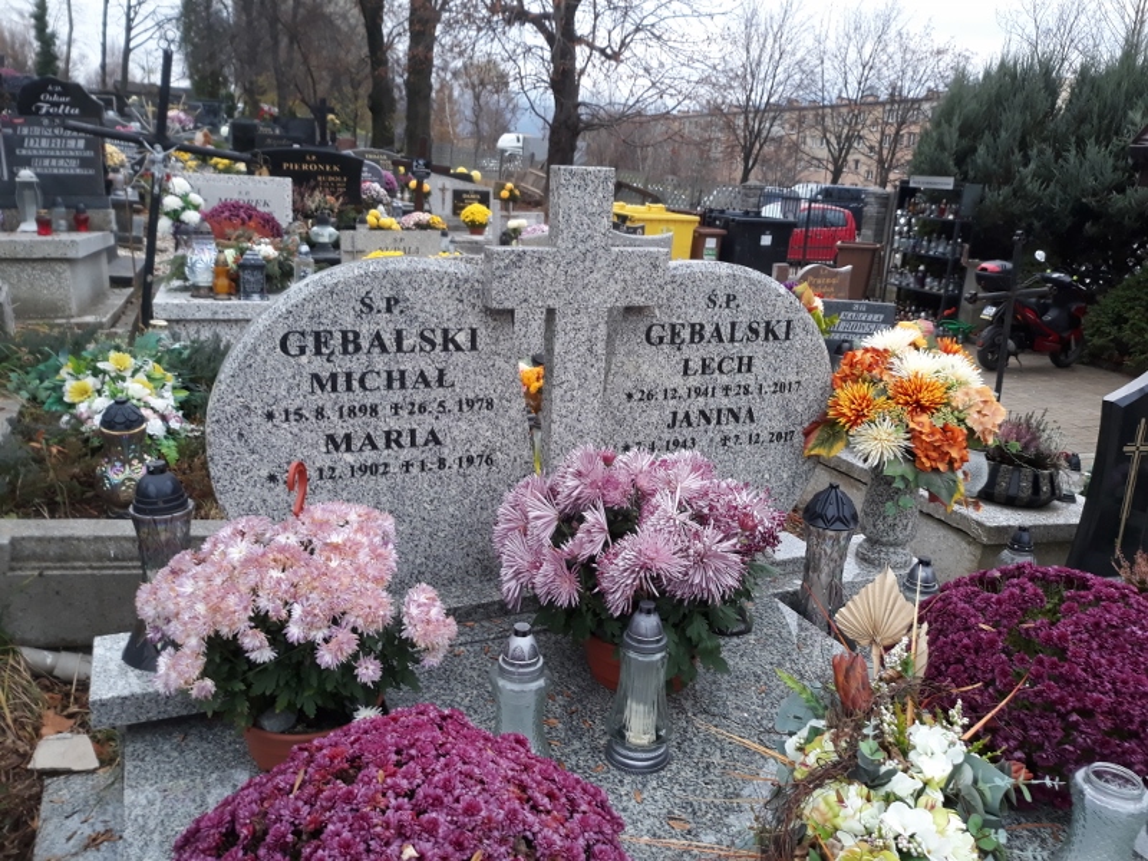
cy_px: 430
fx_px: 895
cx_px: 574
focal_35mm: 27
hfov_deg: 65.3
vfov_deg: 51.4
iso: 40
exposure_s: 1/50
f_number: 1.7
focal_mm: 3.71
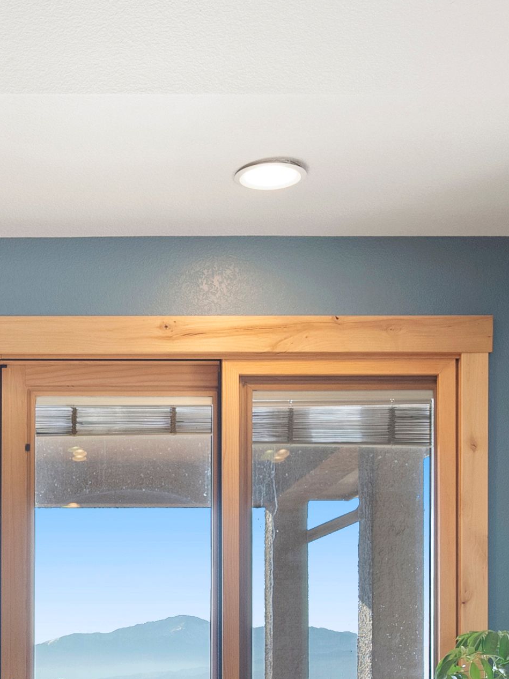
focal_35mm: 58
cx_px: -7
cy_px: 703
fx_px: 1138
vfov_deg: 30.5
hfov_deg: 24.0
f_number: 9
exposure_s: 1/10
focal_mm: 18
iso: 640
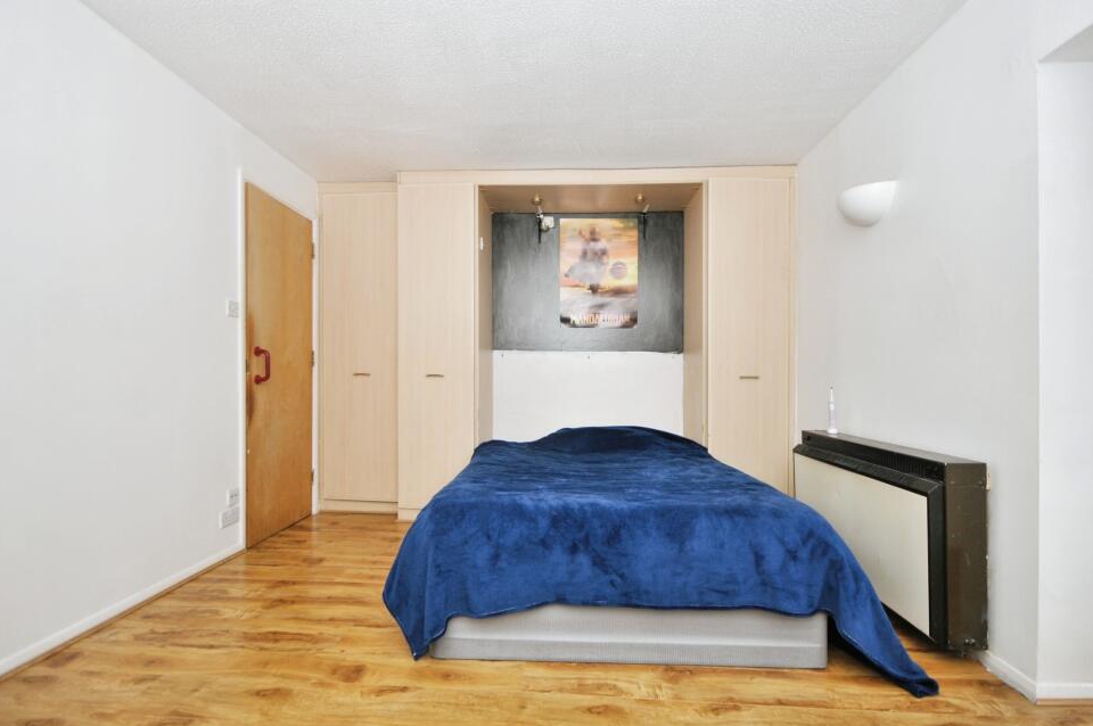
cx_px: 535
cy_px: 369
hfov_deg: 96.8
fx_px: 485
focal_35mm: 16
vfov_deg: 73.6
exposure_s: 1/60
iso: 200
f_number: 5
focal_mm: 10
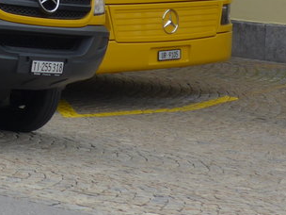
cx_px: -167
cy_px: -156
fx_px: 1694
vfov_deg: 7.1
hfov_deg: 9.3
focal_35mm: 205
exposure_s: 1/500
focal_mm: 10.7
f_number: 3.3
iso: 80
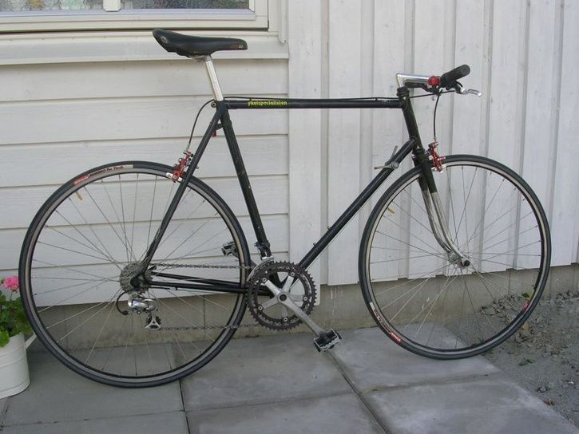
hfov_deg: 49.0
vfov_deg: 37.7
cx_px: 290
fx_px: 636
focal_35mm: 38
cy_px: 217
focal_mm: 5.8
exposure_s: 1/136
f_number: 5.6
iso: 50
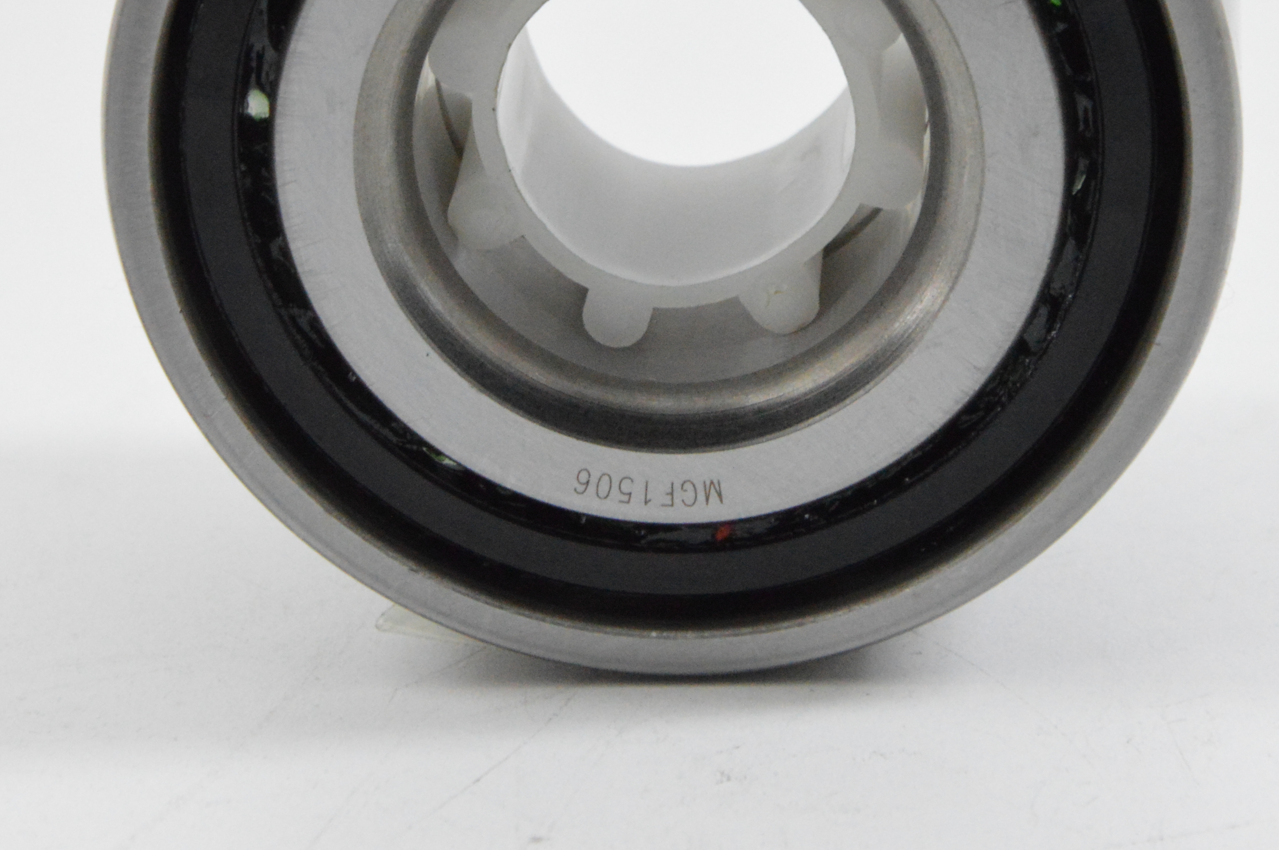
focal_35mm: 273
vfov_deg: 5.0
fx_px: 9690
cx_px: 673
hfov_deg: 7.6
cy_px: 96
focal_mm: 90
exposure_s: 1/100
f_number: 8
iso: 3200
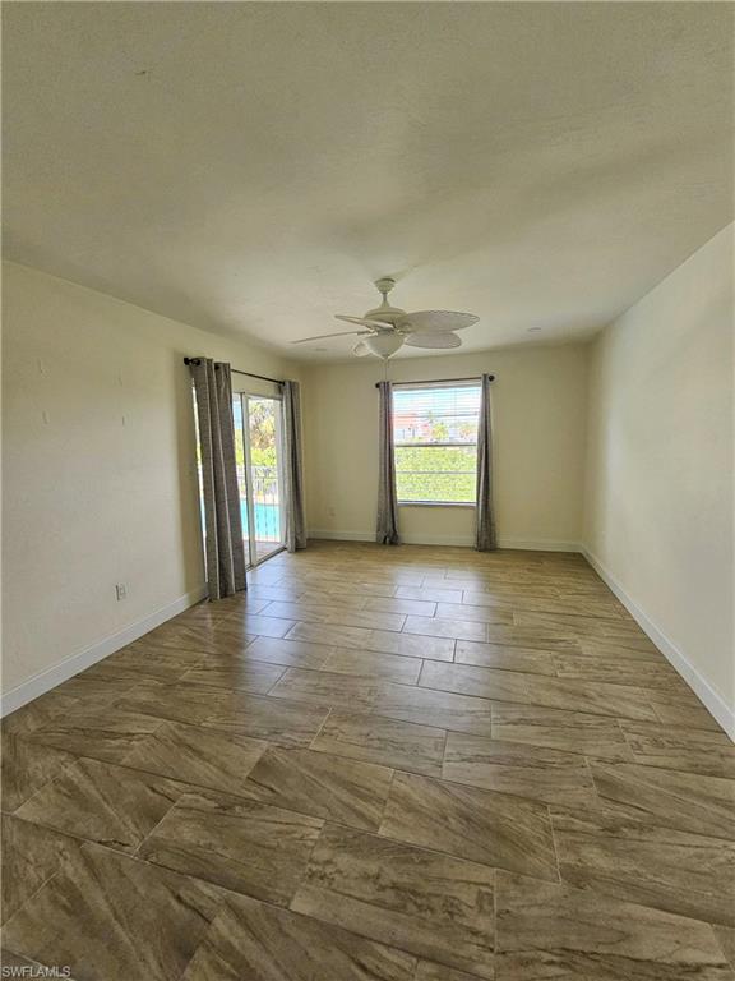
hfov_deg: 89.9
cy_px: 490
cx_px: 368
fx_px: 368
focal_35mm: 13
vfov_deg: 106.2
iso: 80
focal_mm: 2.2
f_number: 2.2
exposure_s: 1/120
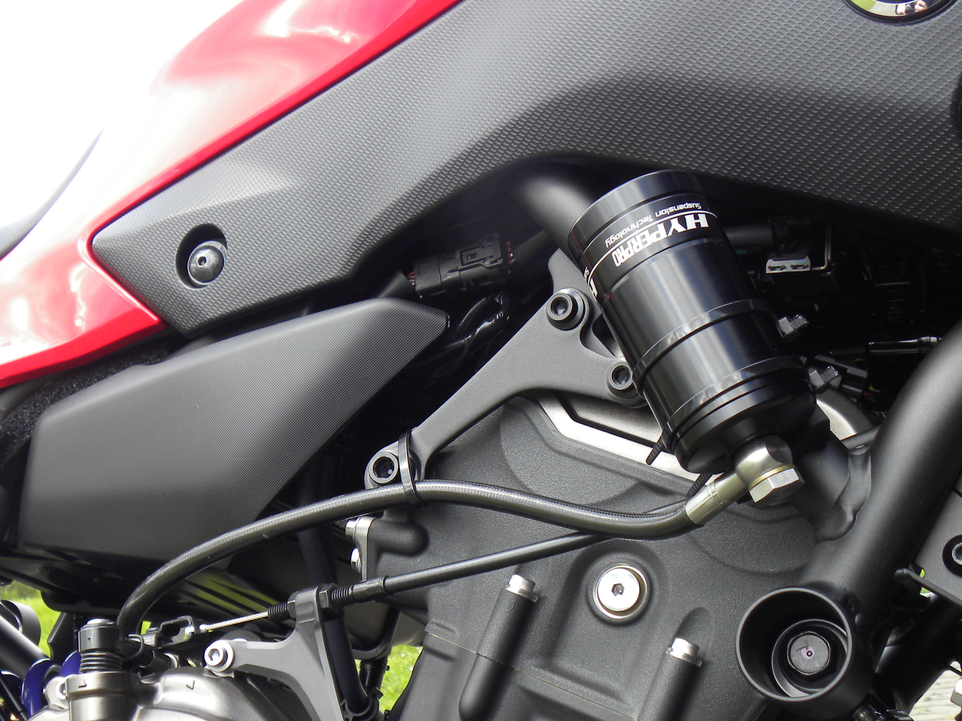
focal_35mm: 65
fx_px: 1806
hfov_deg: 29.8
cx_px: 387
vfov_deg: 22.5
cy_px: 491
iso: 64
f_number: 3.2
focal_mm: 8.2
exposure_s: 1/99.3
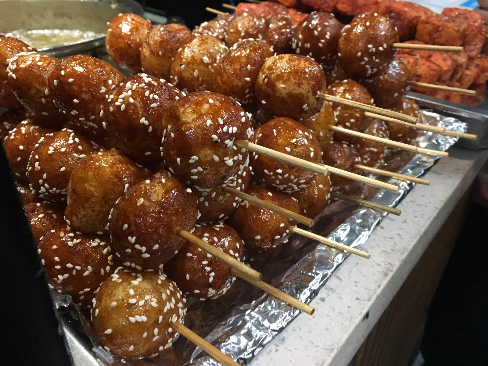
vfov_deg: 48.2
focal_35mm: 29
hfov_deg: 61.7
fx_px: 409
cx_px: 244
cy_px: 183
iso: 200
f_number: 2.2
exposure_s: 1/25
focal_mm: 4.15
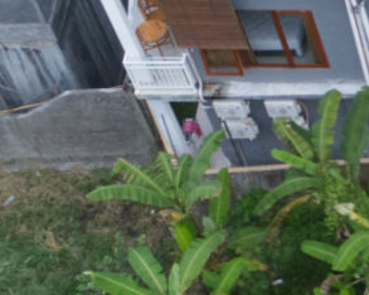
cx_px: 895
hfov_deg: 3.1
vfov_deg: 2.5
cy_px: 440
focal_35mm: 620
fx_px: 6766
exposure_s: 1/125
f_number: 5.6
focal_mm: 86
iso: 250
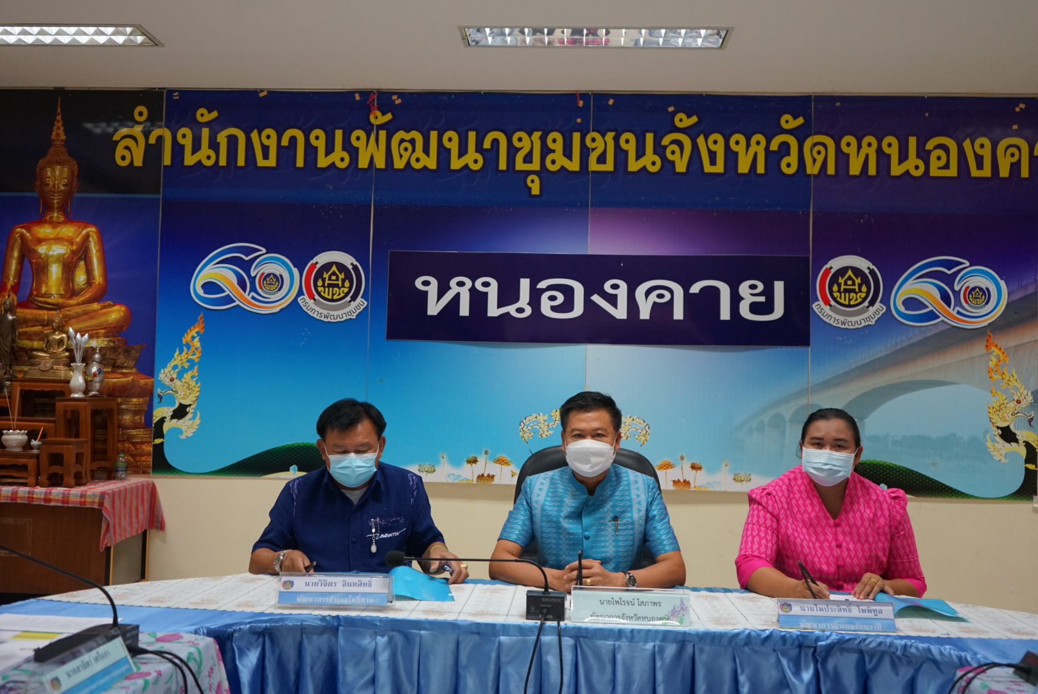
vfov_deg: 37.9
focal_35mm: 35
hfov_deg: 54.4
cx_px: 519
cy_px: 347
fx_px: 1010
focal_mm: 35
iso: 1250
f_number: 4.5
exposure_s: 1/160
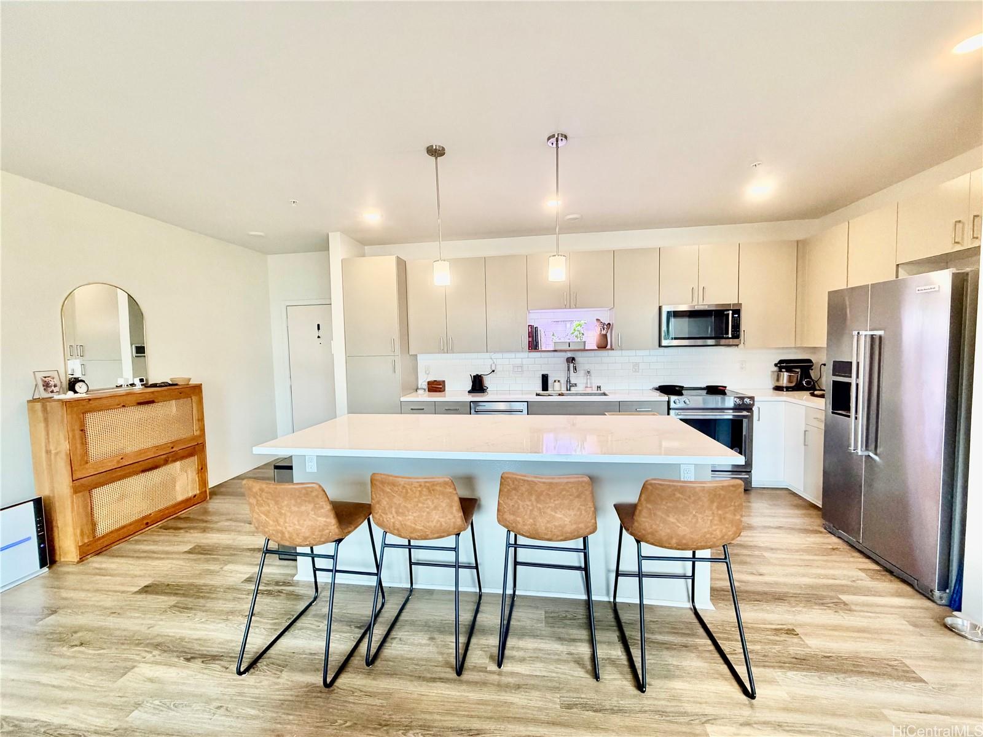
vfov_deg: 85.7
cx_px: 492
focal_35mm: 14
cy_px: 368
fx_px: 398
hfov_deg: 102.1
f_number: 2.2
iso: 320
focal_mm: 2.22
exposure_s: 1/120
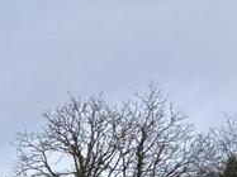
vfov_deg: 15.0
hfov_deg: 26.7
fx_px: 458
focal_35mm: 67
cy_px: 405
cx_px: -24
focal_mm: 2.22
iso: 40
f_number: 2.2
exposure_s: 1/1110
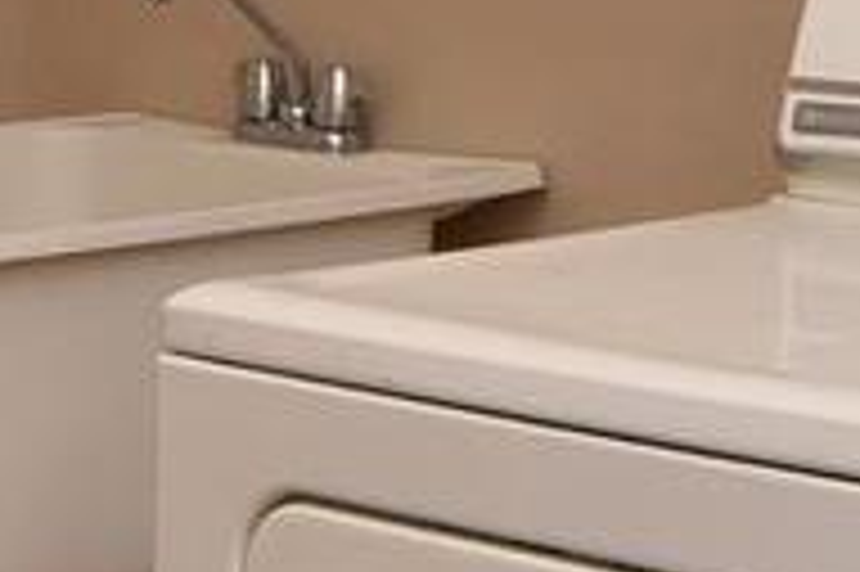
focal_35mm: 136
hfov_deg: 15.0
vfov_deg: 9.8
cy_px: -261
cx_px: 680
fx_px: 3246
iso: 800
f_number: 8
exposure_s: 1/100
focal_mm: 12
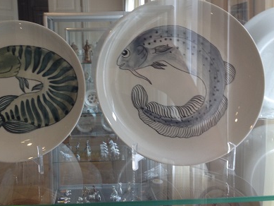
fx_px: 356
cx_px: 99
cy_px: 75
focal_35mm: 45
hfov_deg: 41.7
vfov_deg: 32.0
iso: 50
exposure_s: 1/40
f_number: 2.4
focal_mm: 4.28
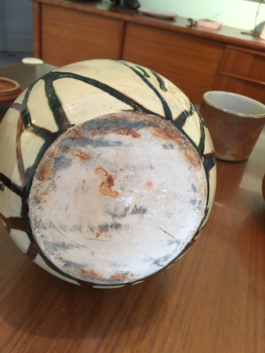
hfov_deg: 48.2
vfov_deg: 61.7
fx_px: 296
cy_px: 176
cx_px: 132
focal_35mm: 29
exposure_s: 1/33
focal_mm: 4.15
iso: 200
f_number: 2.2
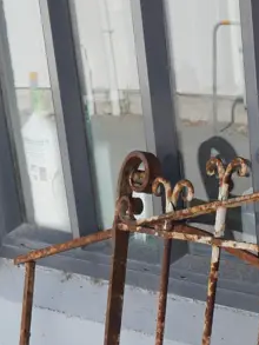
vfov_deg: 16.0
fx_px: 1117
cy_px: 526
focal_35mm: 112
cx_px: 320
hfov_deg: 12.9
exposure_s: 1/200
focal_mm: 16
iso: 200
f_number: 5.6
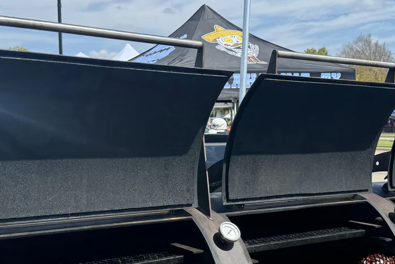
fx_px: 560
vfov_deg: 26.2
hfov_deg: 38.8
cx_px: 217
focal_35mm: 51
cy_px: 190
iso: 80
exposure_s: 1/3247
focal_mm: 6.76
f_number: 1.78
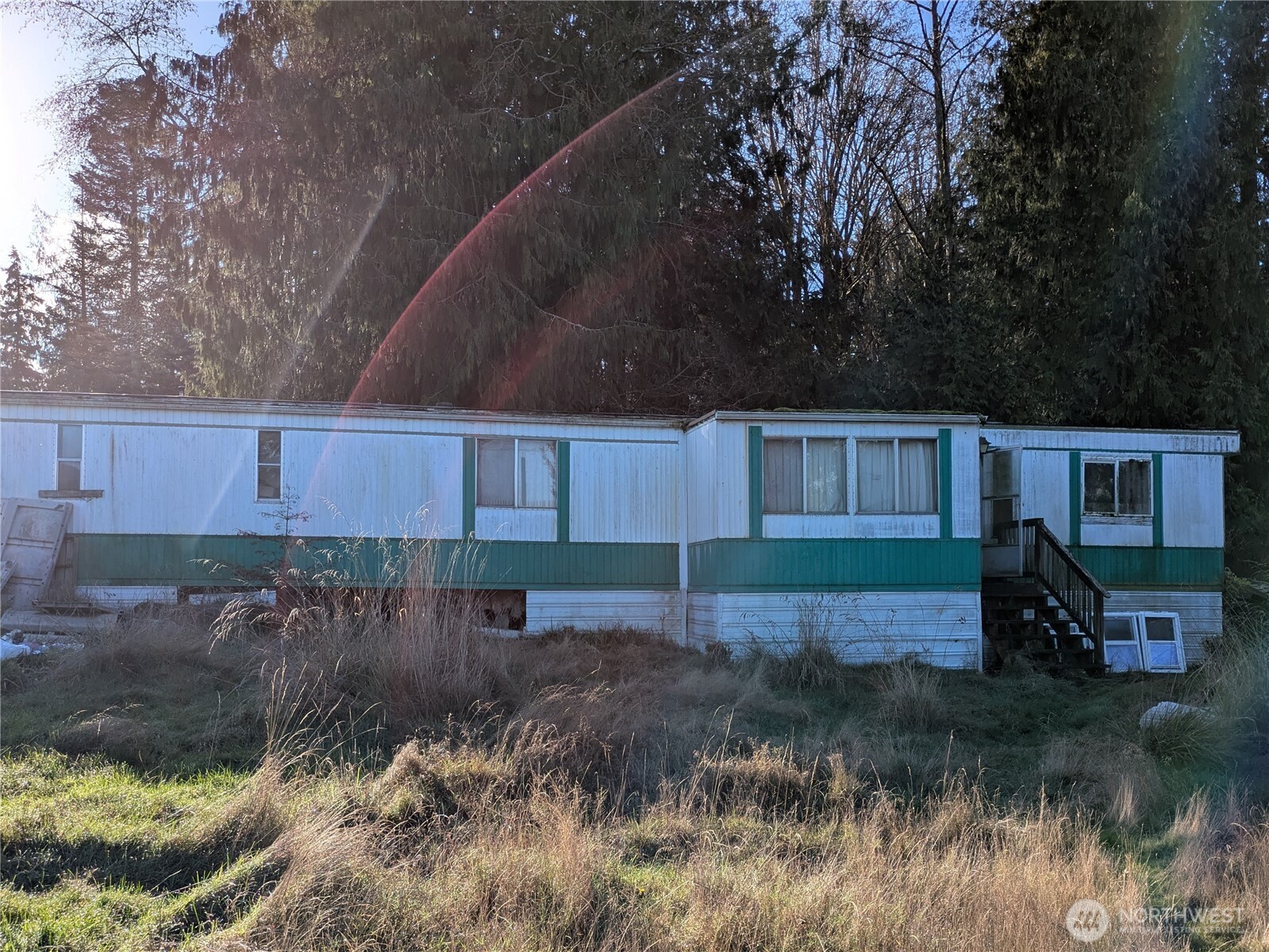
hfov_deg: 69.4
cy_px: 476
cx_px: 634
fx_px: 916
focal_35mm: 25
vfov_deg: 54.9
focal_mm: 5.43
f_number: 1.89
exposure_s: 1/1776
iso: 47
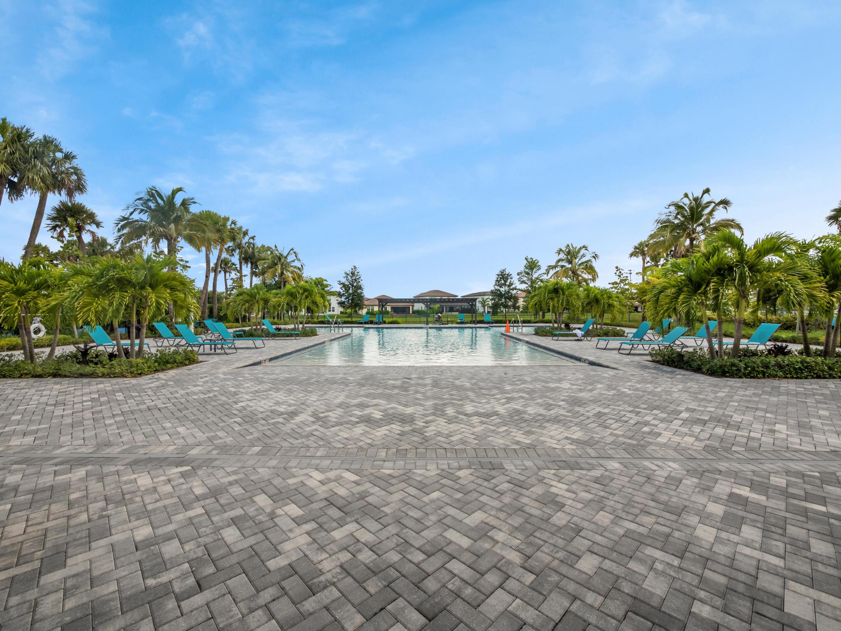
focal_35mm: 14
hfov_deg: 102.1
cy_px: 316
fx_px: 340
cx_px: 420
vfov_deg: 85.7
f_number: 8
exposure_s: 1/400
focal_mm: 7
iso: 200
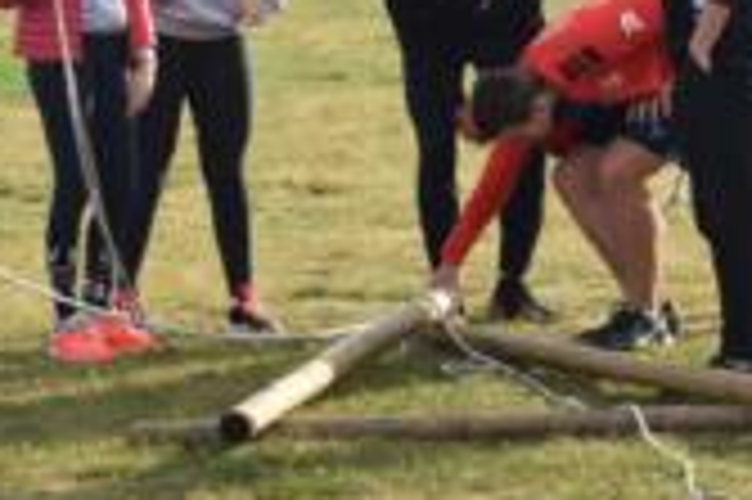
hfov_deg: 9.5
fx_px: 4507
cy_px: 5
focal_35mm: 216
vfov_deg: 6.3
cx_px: 590
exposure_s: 1/250
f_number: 8
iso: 200
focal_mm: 48
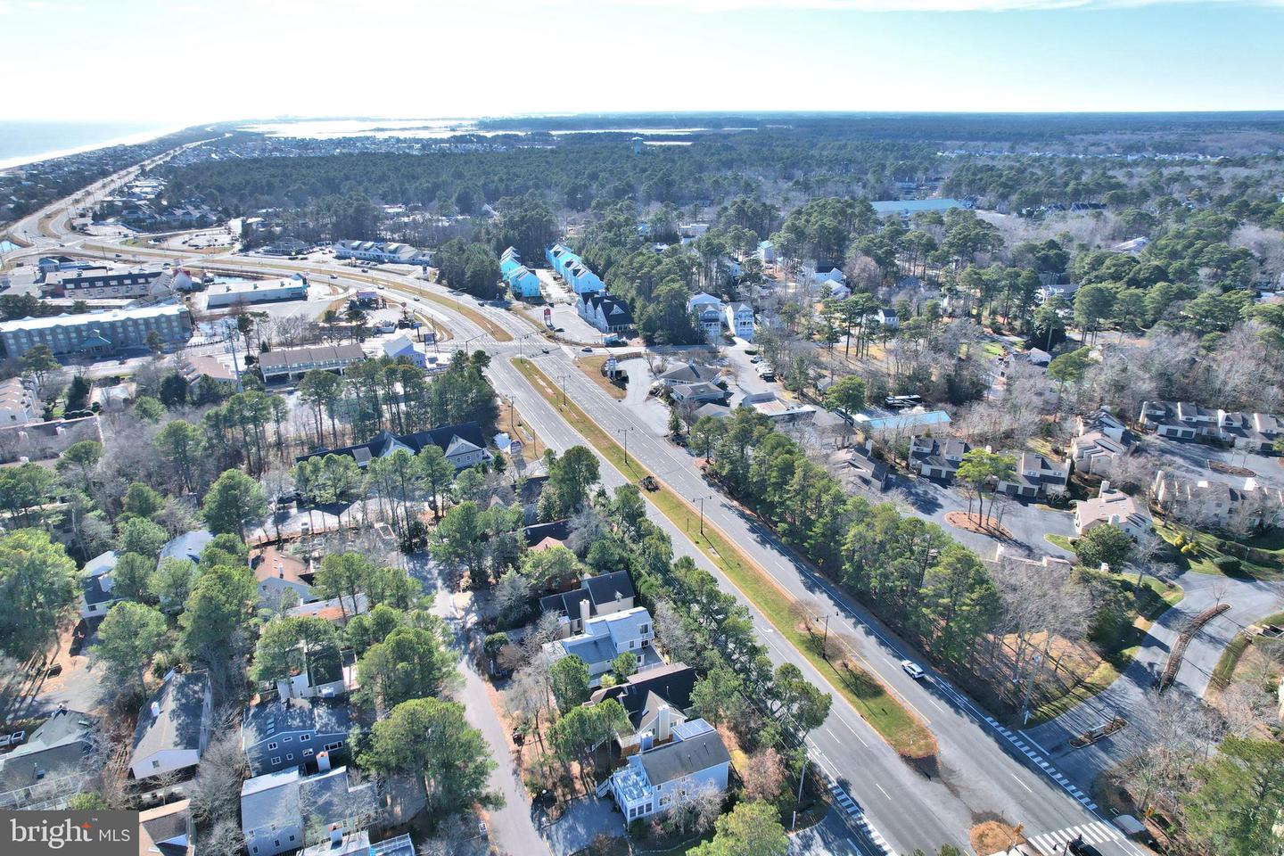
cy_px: 428
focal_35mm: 22
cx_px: 642
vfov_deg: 57.2
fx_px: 785
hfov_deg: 78.6
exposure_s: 1/1250
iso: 100
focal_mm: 8.38
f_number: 2.8
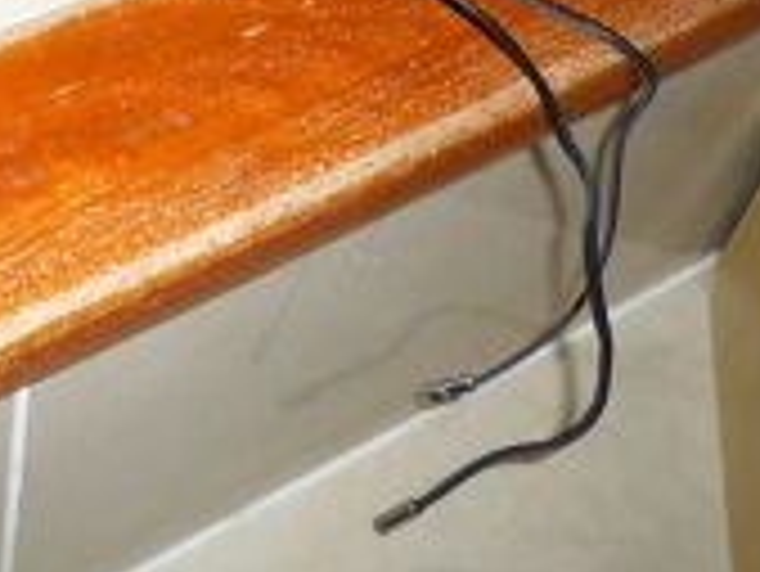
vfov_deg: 19.3
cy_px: -158
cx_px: -238
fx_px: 1560
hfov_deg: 23.9
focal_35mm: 71
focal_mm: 4.4
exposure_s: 1/30
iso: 100
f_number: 2.8
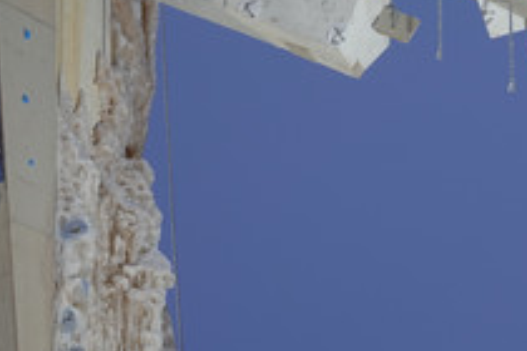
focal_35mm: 135
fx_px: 1976
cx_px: 484
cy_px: 359
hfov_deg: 15.0
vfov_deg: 10.1
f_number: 3.5
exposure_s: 1/80
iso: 125
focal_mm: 23.09
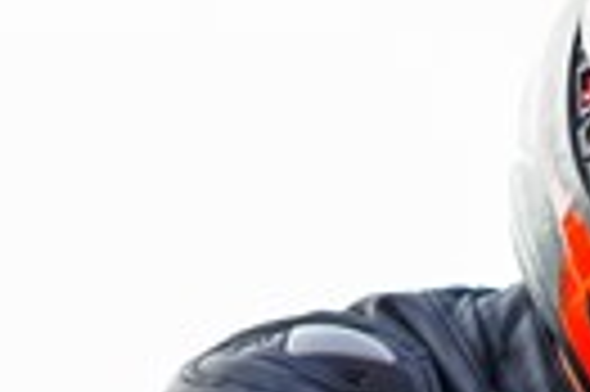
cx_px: 1171
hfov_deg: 10.4
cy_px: 680
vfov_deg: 7.3
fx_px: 2995
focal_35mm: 183
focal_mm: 40
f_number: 2
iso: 100
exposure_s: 1/2000
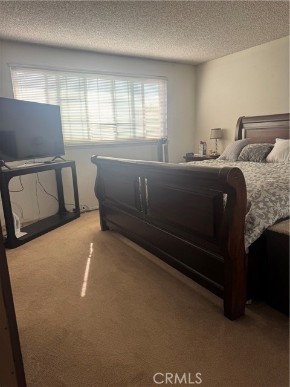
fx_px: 268
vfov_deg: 71.6
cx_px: 145
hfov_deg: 56.8
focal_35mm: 24
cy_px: 194
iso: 125
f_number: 1.78
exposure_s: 1/120
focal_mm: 6.76
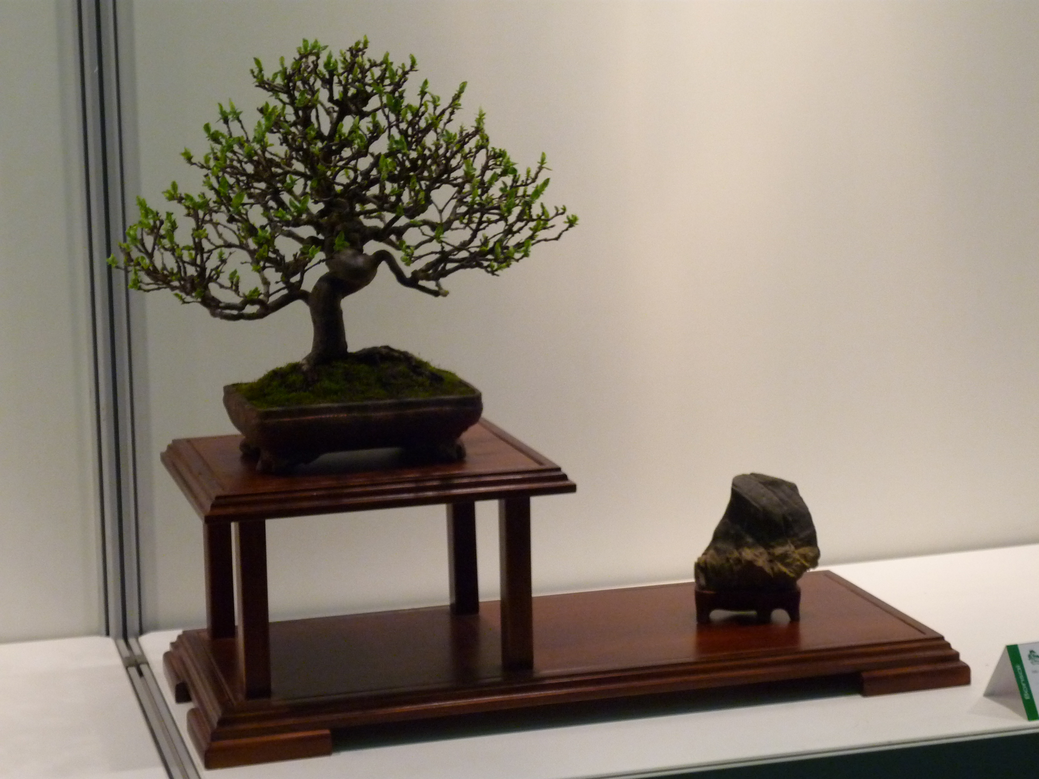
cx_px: 520
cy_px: 390
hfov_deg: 26.0
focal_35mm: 75
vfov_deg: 19.6
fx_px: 2251
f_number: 4.1
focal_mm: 12.4
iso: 400
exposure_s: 1/40
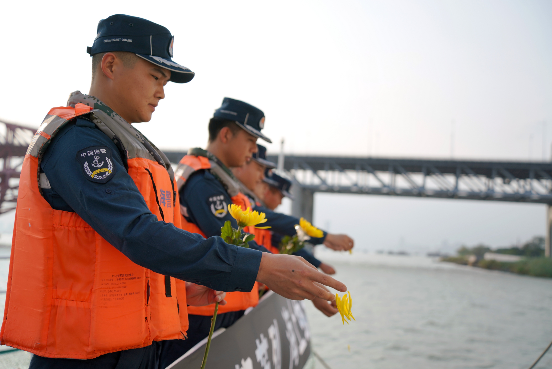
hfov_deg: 44.5
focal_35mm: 44
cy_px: 184
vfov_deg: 30.5
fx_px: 675
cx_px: 276
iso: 160
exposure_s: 1/1250
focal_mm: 44
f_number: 3.5
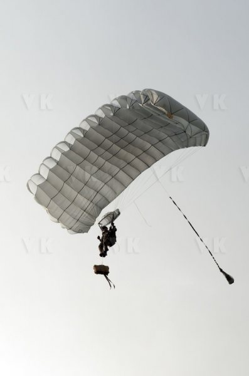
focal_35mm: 300
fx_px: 3129
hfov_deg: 4.6
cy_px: 188
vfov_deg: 6.9
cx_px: 124
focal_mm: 200
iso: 200
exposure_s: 1/400
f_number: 8
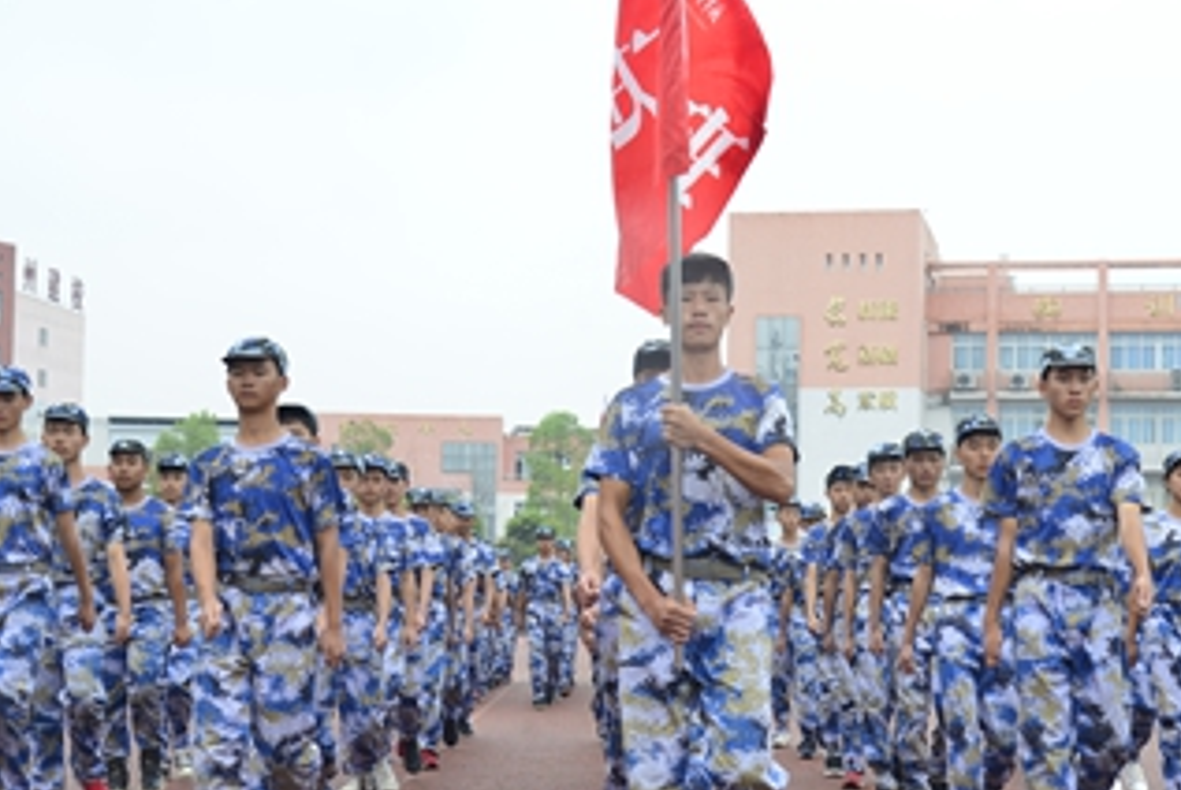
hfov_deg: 31.7
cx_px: 741
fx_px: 2069
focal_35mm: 63
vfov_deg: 21.6
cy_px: 447
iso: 400
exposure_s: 1/250
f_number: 7.1
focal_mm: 40
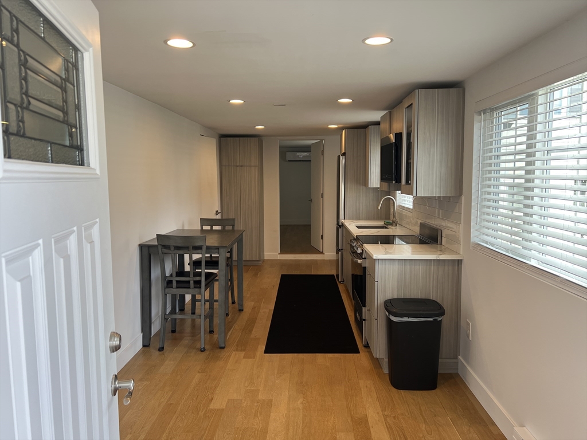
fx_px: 441
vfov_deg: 53.1
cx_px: 294
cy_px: 220
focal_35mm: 26
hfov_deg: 67.3
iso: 50
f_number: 1.5
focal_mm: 5.7
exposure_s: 1/120
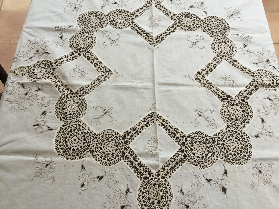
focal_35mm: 31
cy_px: 104
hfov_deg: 58.4
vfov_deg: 45.4
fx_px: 250
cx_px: 140
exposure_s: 1/916
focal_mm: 3.3
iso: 25
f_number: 2.4
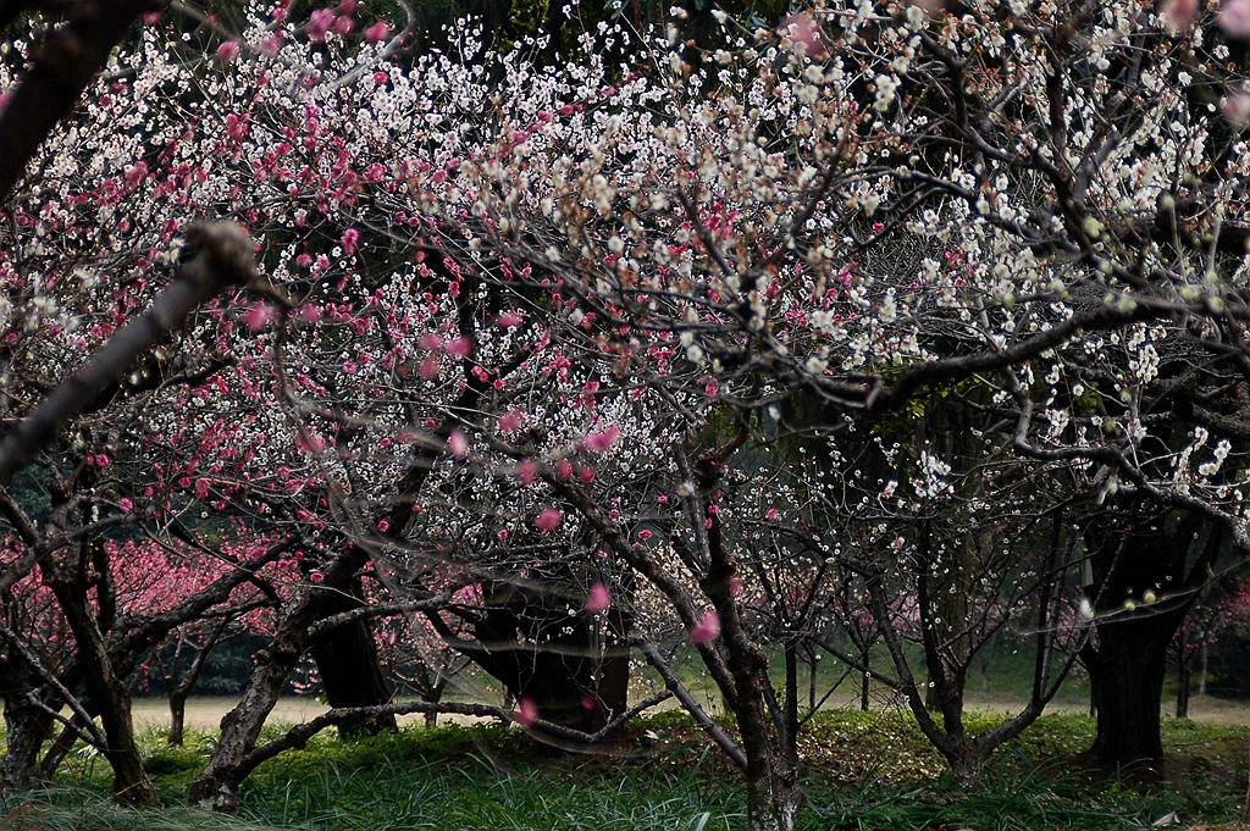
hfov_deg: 19.5
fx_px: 3643
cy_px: 416
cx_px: 625
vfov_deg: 13.0
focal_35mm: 105
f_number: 5
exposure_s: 1/200
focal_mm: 70
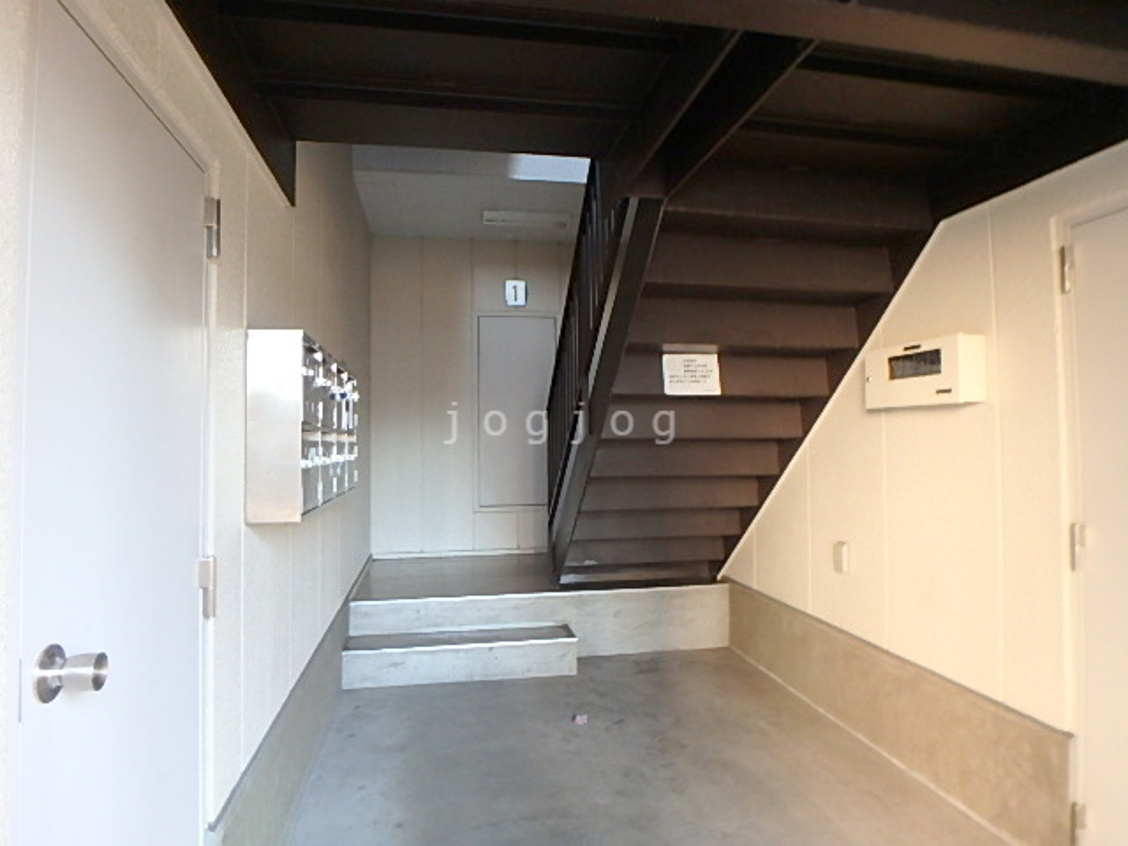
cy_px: 423
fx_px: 684
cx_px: 564
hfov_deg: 79.0
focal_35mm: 21
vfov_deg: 63.4
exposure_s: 1/30
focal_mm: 3.7
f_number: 3.5
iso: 320
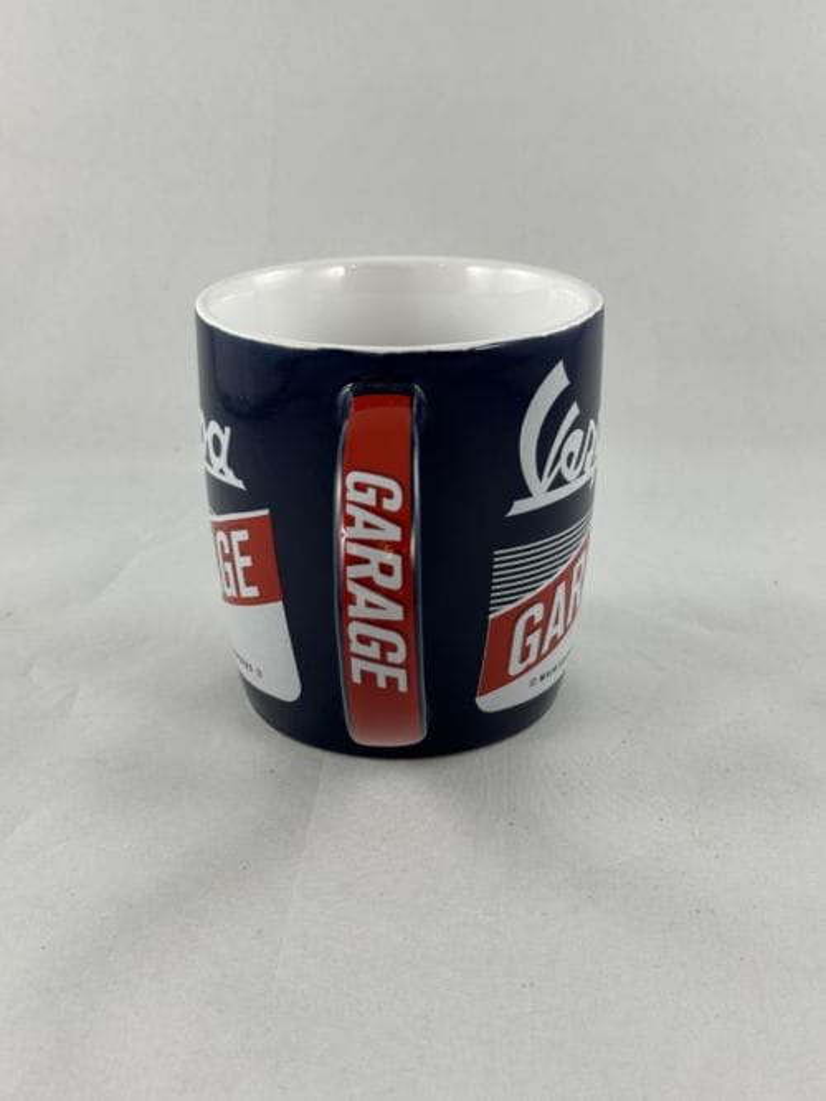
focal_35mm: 48
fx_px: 1528
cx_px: 413
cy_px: 550
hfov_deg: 30.3
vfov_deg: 39.7
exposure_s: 1/100
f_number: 1.78
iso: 64
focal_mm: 6.86
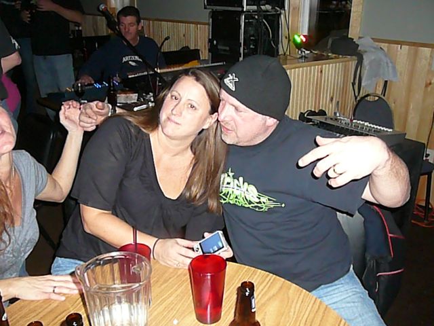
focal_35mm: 35
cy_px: 163
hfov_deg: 52.6
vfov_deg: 40.7
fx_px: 439
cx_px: 217
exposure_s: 1/30
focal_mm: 5.2
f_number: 2.8
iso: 800
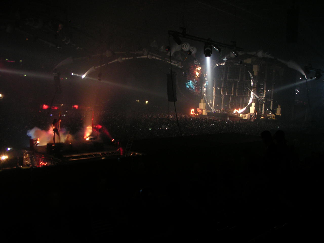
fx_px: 356
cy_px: 122
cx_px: 162
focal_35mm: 38
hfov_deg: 49.0
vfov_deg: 37.7
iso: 100
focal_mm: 6
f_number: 2.8
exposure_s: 1/3
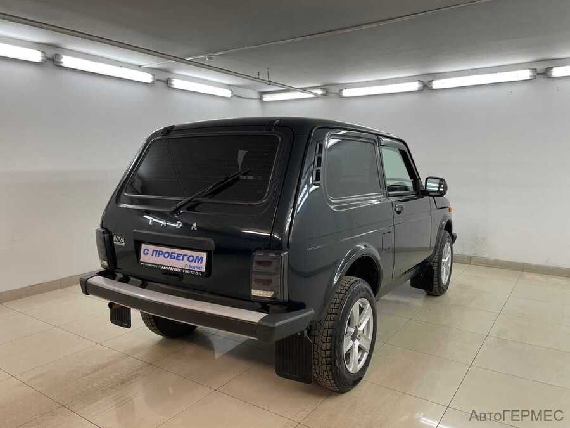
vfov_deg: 53.1
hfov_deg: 67.3
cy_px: 214
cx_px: 285
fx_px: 428
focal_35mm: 26
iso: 64
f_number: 1.6
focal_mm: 4.2
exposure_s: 1/100
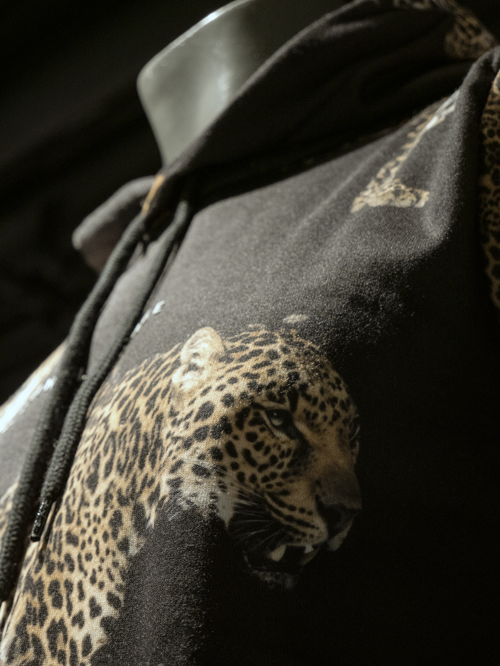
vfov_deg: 25.6
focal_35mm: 76
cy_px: 333
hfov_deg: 19.4
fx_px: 1463
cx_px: 250
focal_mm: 38
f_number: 5.4
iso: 2500
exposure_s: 1/100
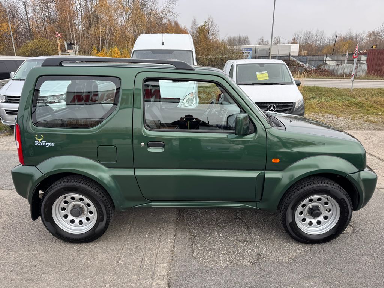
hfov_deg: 71.6
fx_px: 266
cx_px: 192
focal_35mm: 24
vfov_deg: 56.8
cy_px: 144
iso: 80
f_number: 1.78
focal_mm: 6.76
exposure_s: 1/609
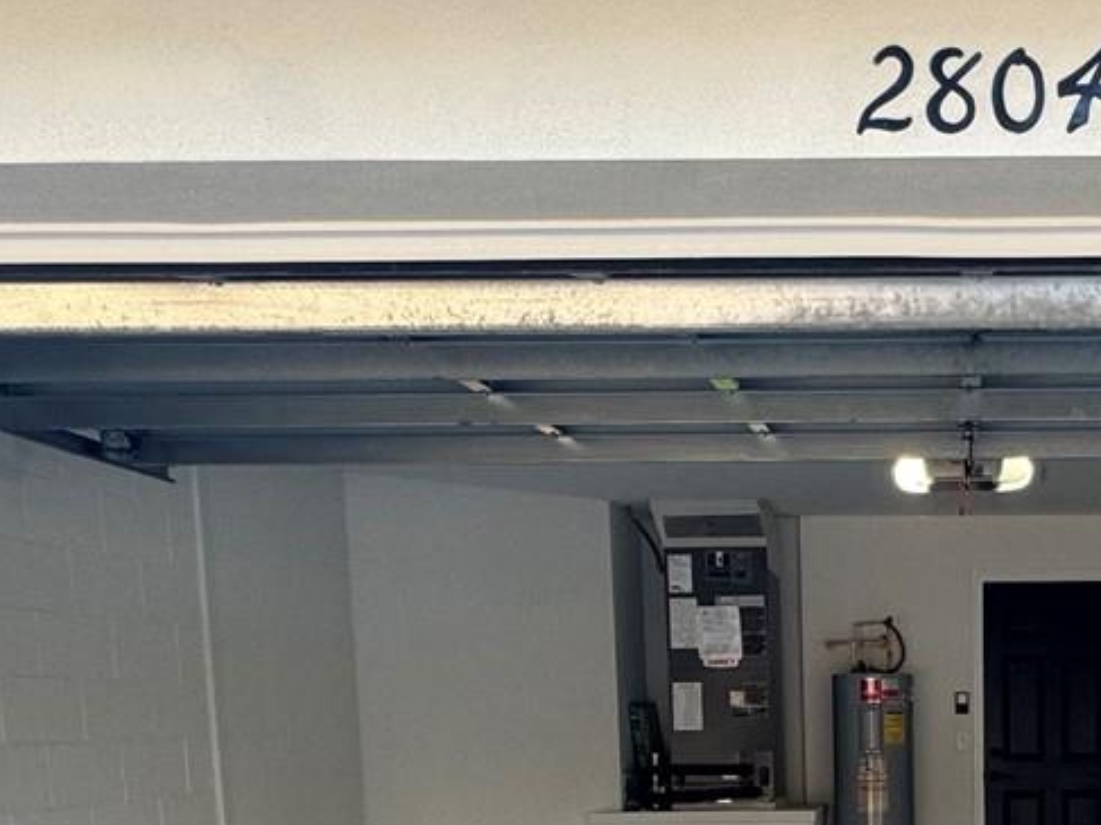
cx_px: 974
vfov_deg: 28.5
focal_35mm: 46
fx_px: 1463
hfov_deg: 38.6
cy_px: 913
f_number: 2.2
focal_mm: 2.22
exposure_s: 1/99
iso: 125
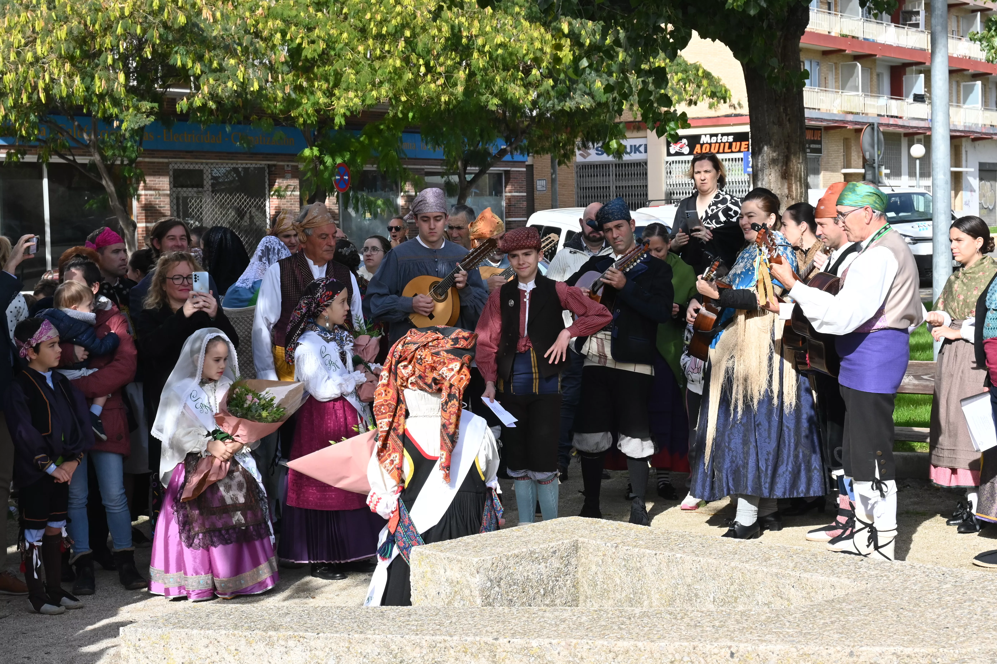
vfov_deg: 22.1
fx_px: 1703
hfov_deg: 32.6
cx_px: 498
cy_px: 332
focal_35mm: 62
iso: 400
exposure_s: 1/400
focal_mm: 41
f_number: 10
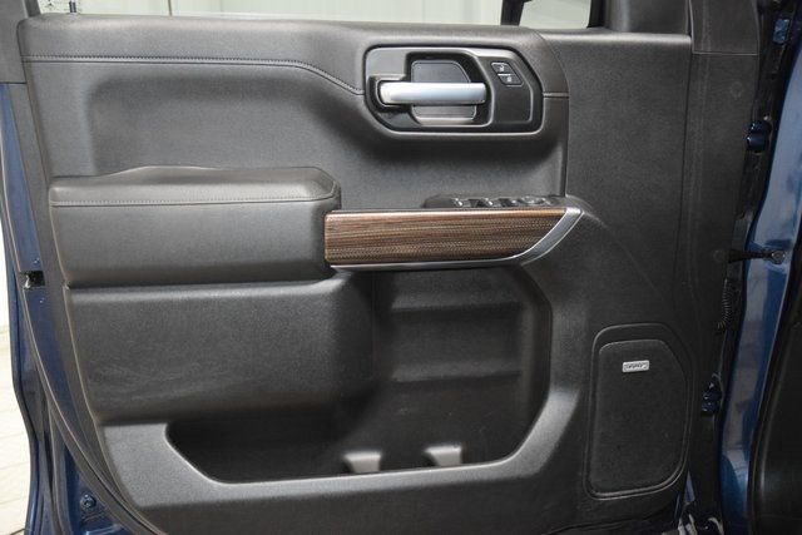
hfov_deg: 53.1
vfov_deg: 36.9
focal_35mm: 36
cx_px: 401
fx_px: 802
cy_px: 268
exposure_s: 1/60
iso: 3200
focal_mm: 24
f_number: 3.8
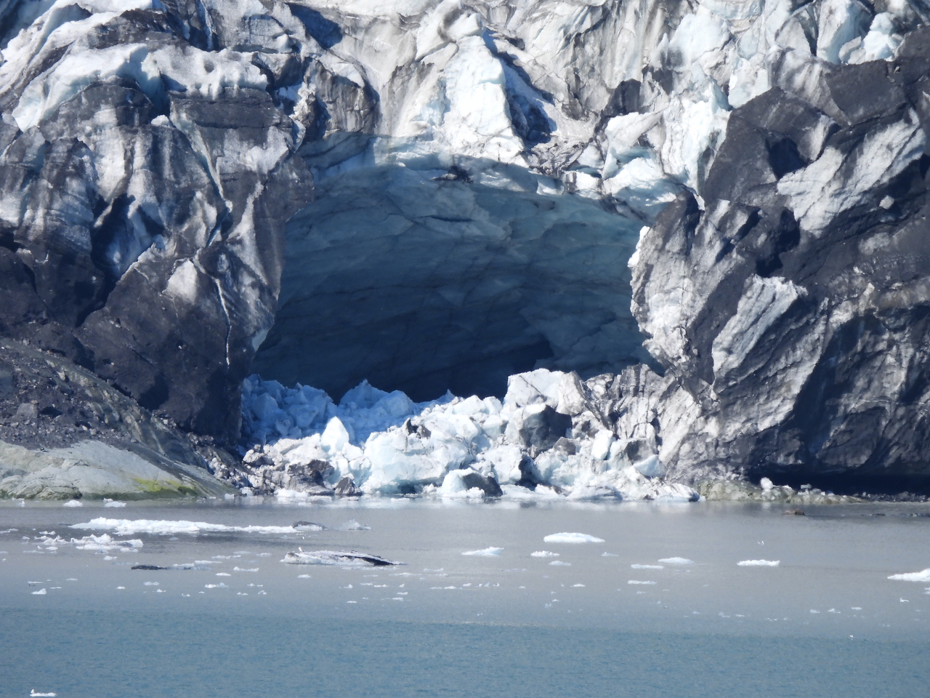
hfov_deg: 1.8
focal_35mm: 1100
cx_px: 465
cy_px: 349
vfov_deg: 1.4
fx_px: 29553
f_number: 5.6
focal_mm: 196
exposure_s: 1/500
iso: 100
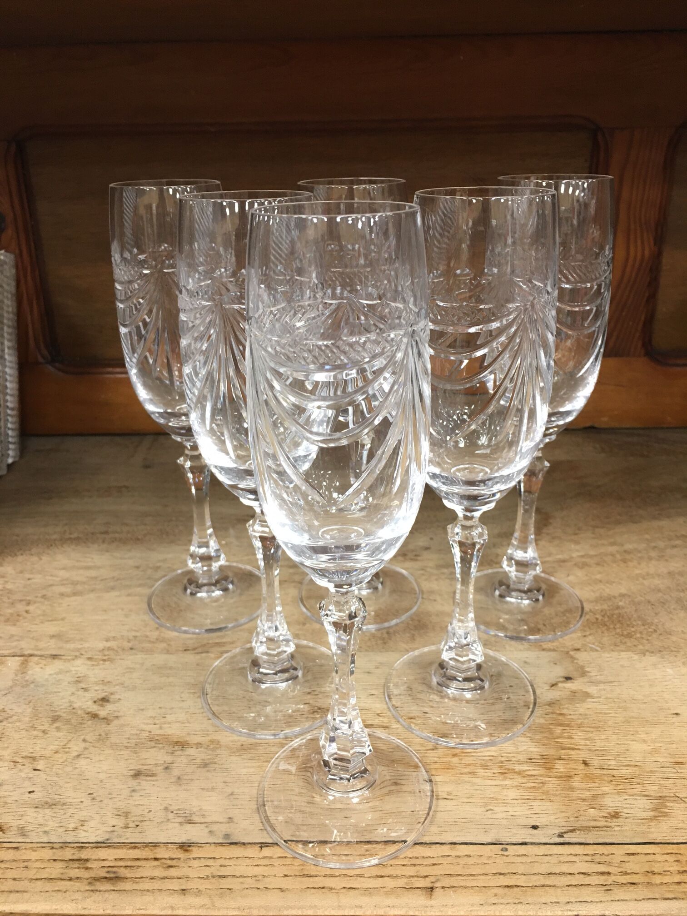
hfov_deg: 48.2
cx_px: 344
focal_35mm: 29
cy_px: 458
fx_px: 767
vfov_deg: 61.7
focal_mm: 4.15
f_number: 2.2
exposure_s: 1/33
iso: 160
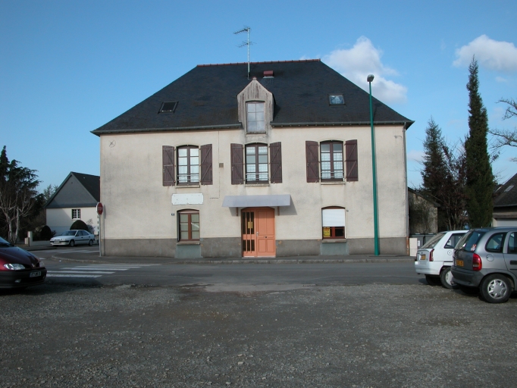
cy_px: 194
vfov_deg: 40.7
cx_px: 258
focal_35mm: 35
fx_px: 523
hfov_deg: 52.6
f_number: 6.3
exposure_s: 1/358
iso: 100
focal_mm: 8.9
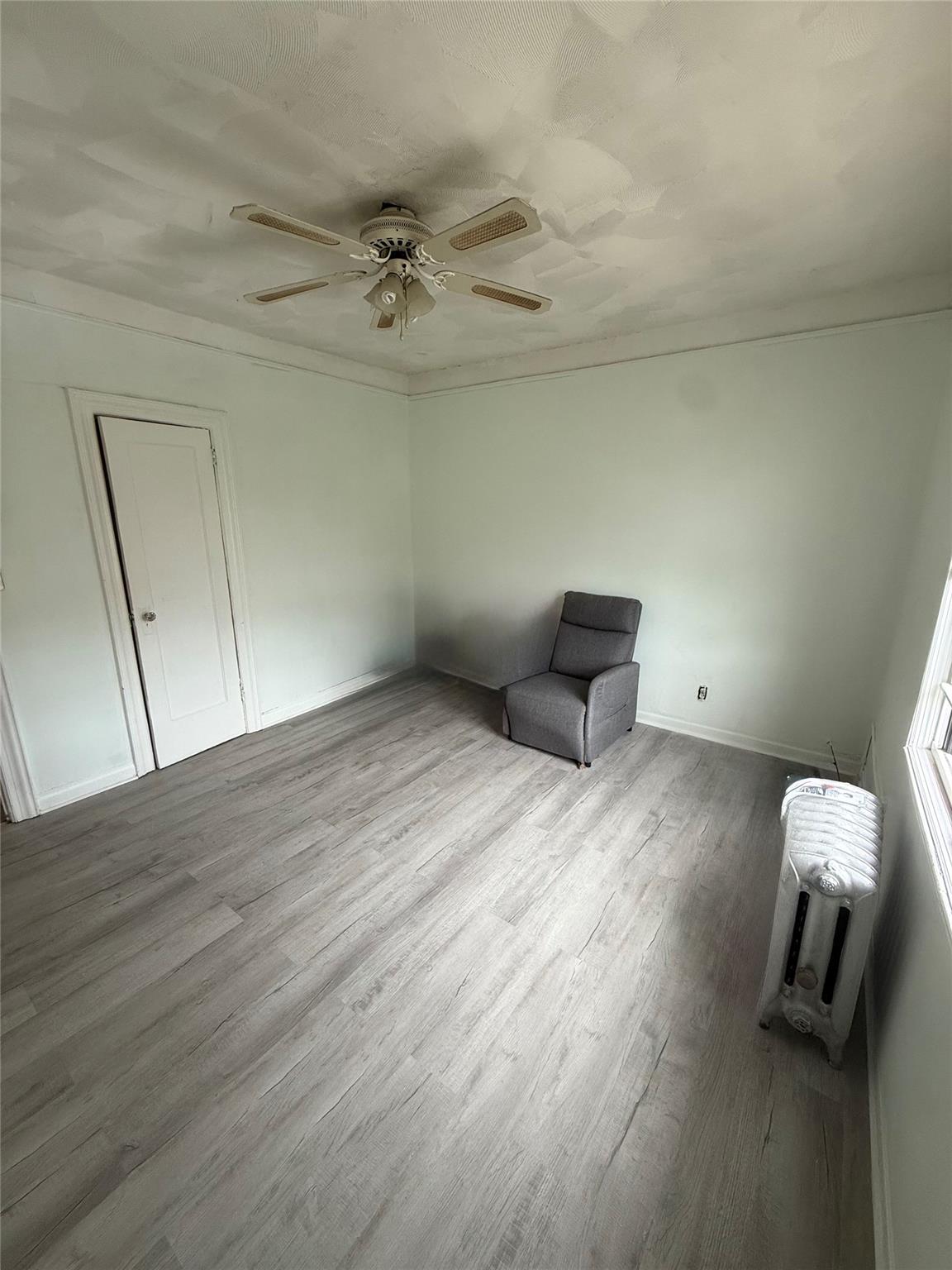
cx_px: 476
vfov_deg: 102.1
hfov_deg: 85.7
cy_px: 635
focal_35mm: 14
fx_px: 513
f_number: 2.2
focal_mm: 2.22
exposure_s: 1/120
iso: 125
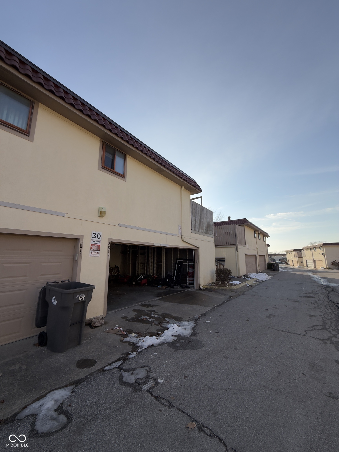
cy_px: 226
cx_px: 170
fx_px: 183
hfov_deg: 85.7
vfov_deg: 102.1
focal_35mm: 14
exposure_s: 1/789
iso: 20
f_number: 2.2
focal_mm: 2.22
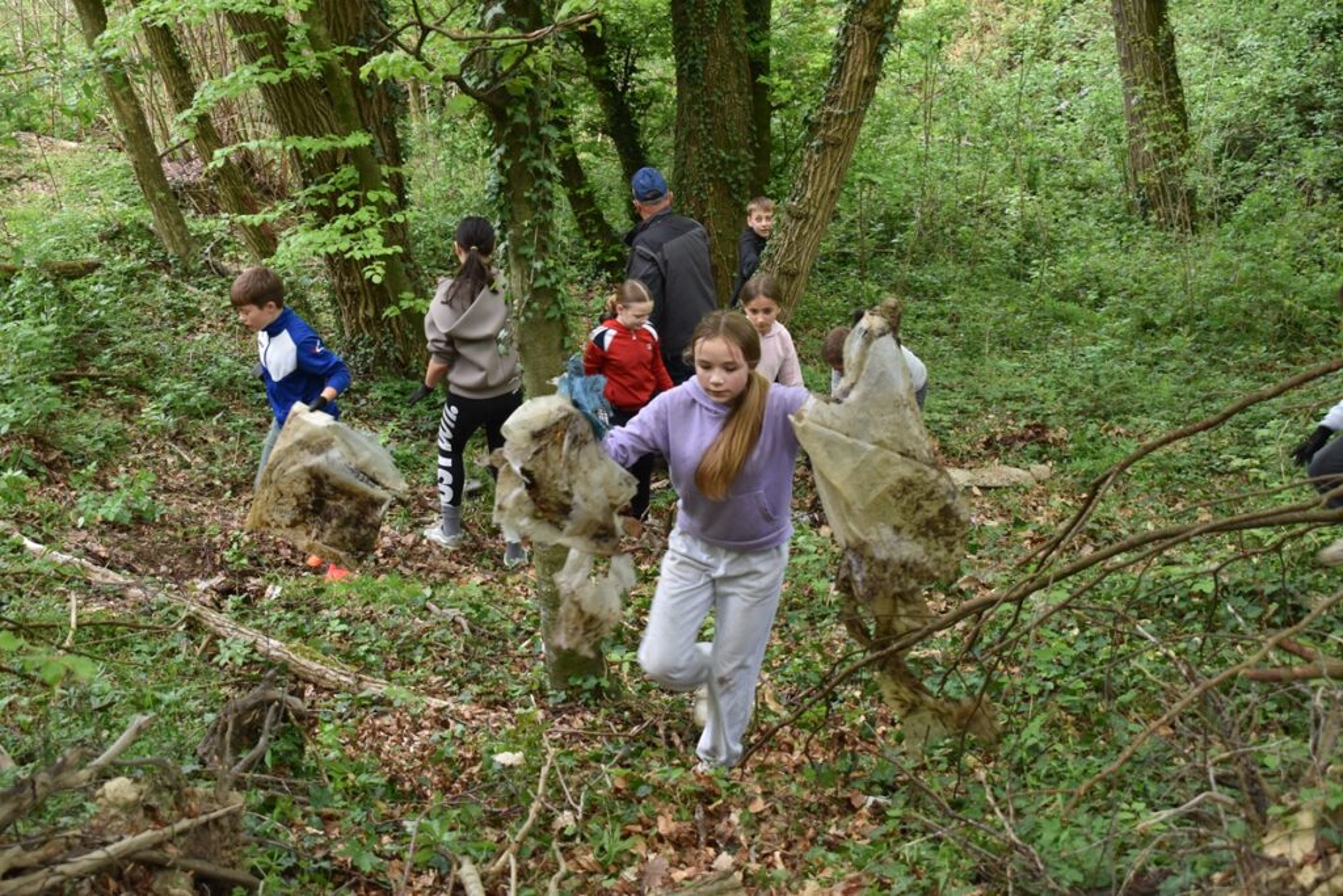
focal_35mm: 54
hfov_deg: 36.9
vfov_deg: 25.1
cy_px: 448
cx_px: 672
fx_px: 2015
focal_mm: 36
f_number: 5.6
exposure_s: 1/60
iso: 360
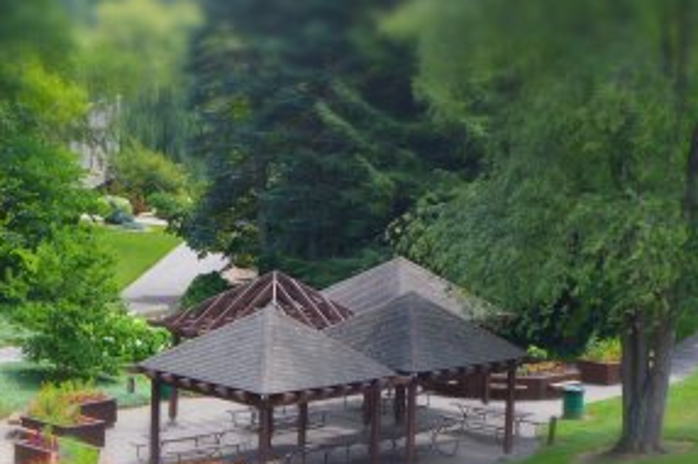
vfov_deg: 12.5
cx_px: 298
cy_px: 326
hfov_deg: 18.8
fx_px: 2111
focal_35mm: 109
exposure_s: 1/160
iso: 100
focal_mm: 34
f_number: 6.3
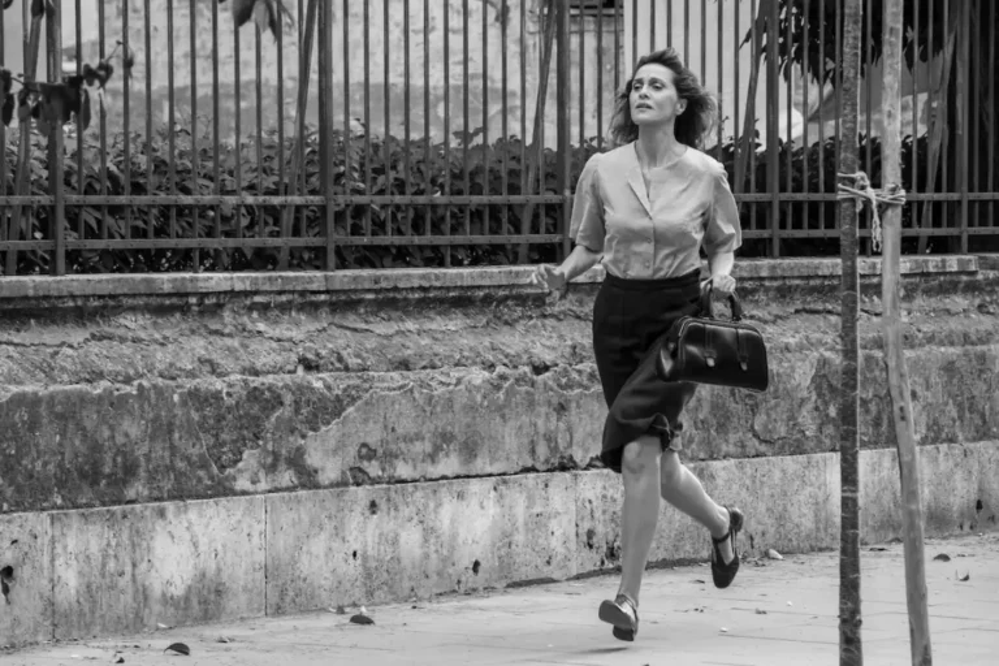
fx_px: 3219
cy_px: 333
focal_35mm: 116
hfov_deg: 17.6
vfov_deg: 11.8
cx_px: 500
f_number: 6.4
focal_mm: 77.3
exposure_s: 1/500
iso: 1600
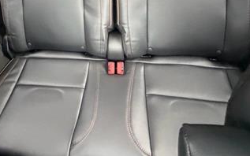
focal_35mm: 30
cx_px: 89
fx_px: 204
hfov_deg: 61.8
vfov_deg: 36.8
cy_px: -6
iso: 1250
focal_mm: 2.22
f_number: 2.2
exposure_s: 1/60
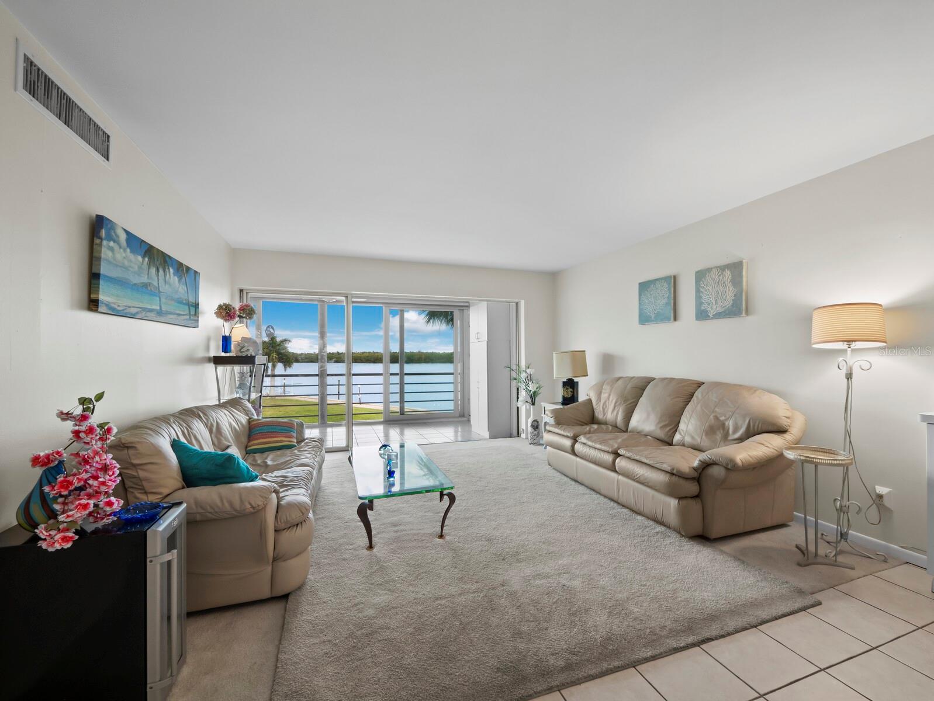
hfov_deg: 102.0
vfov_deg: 85.7
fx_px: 378
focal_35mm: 14
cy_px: 350
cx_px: 467
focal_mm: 7
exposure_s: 1/4
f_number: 11
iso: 200
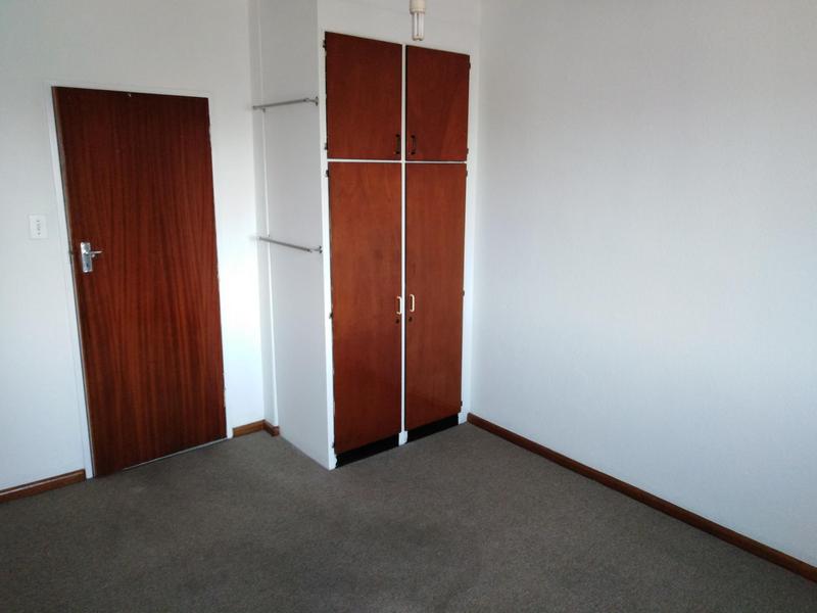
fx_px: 614
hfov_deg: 67.3
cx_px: 408
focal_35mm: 26
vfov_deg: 53.1
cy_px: 306
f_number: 2.2
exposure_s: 1/33.3
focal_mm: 3.46
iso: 229
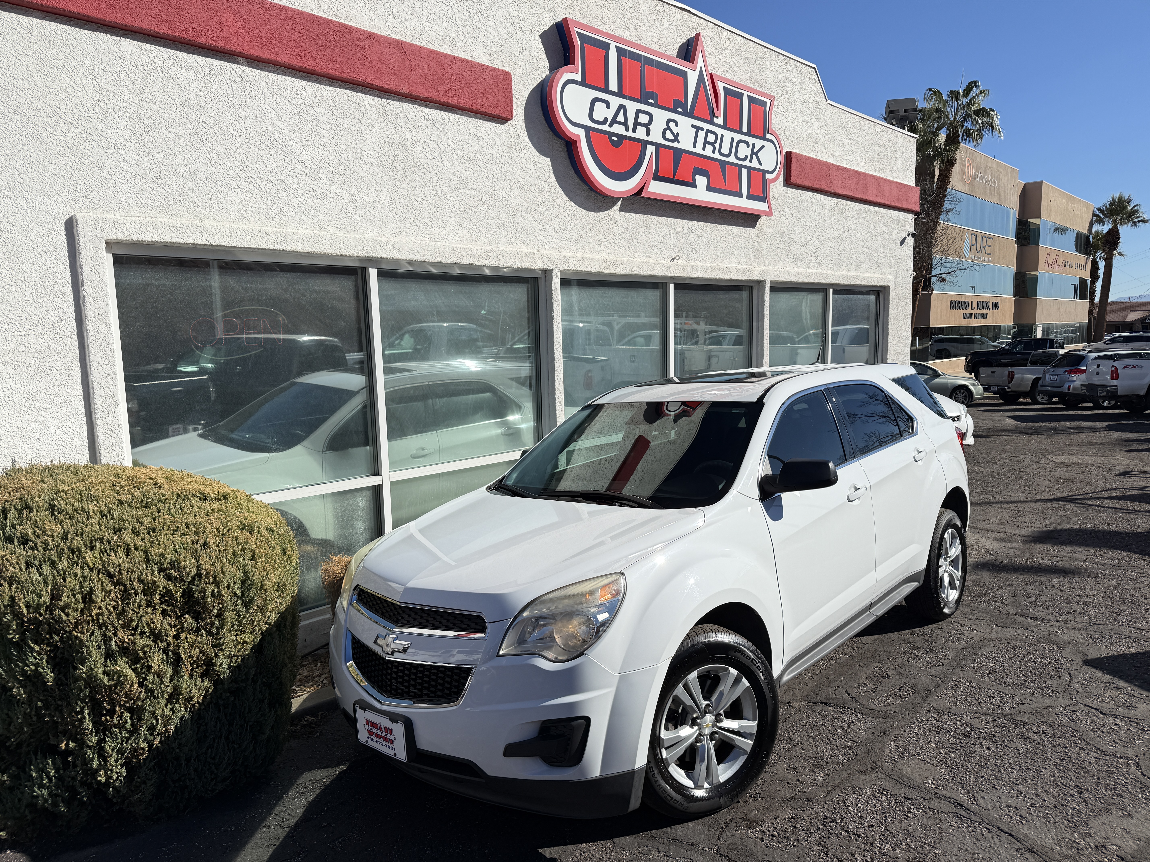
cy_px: 431
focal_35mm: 24
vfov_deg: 56.8
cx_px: 575
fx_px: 797
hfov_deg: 71.6
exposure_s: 1/7353
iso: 80
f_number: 1.78
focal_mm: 6.76
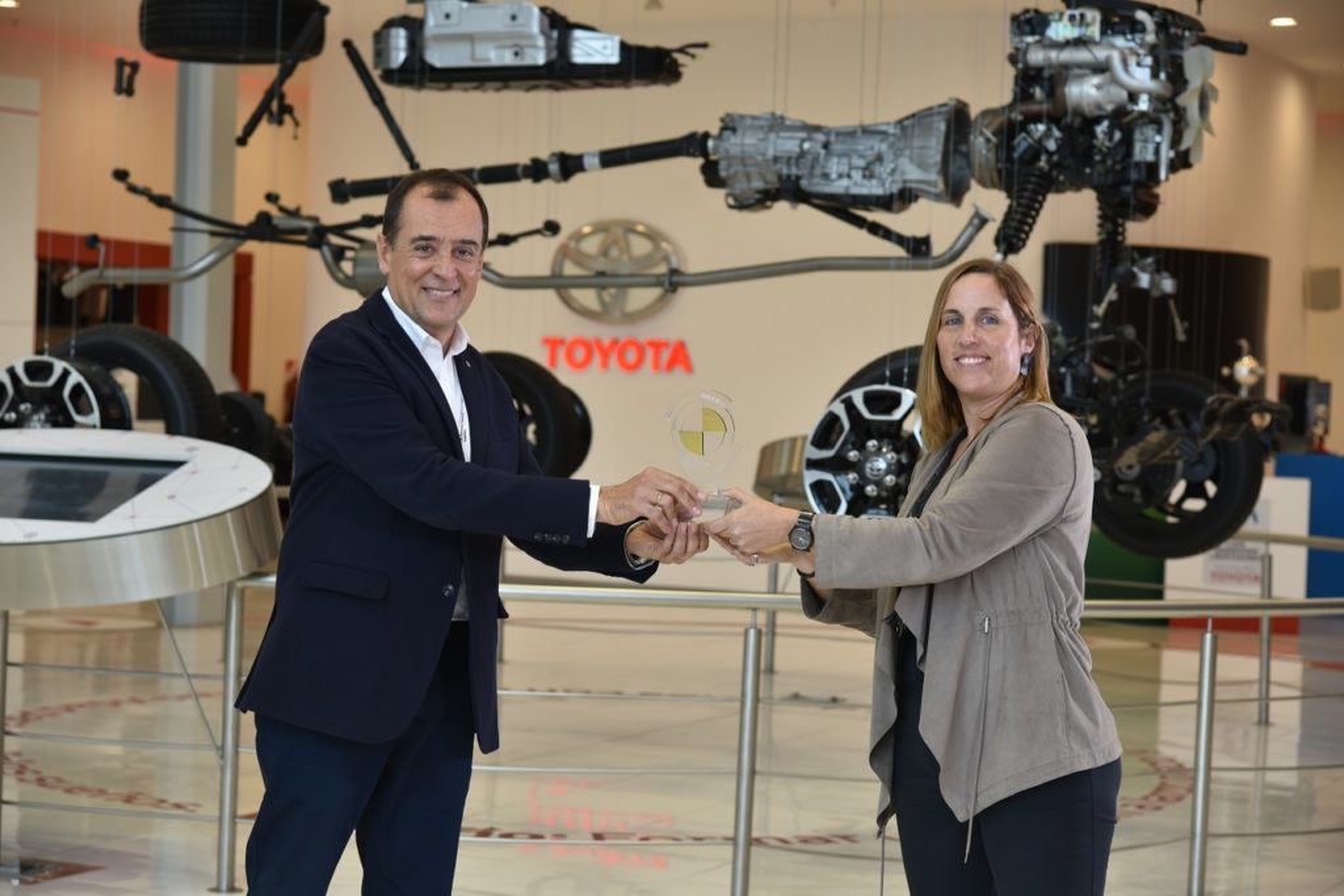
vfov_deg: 18.2
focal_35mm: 75
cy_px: 448
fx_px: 2800
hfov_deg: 27.0
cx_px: 672
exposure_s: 1/100
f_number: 5
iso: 400
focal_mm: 75
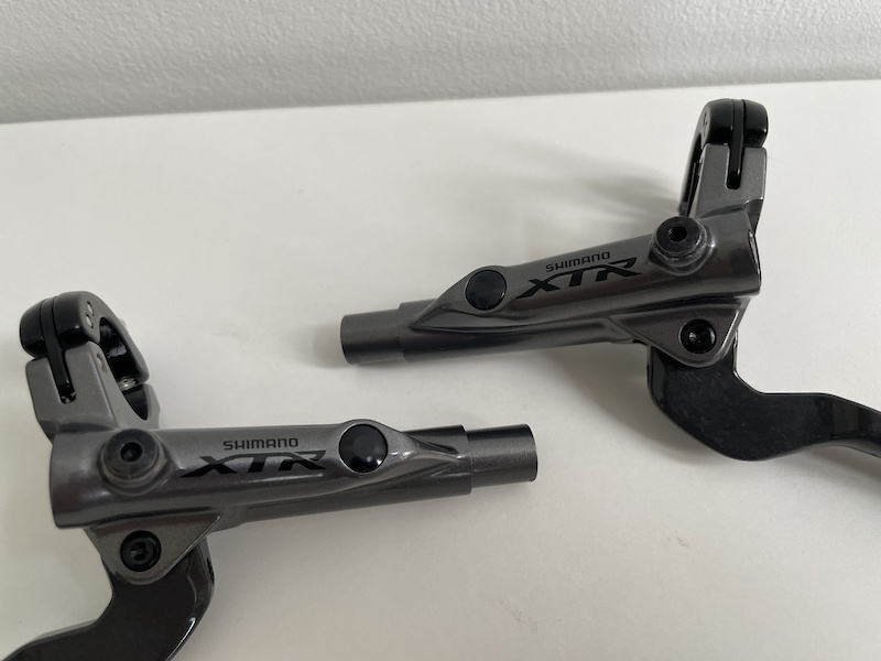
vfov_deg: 53.1
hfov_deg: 67.3
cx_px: 440
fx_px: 662
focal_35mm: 26
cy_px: 330
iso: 80
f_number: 1.6
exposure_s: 1/121
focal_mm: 4.2
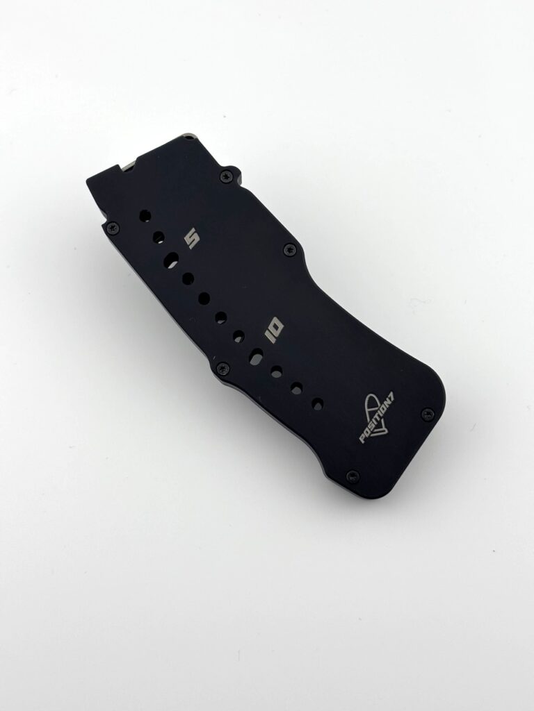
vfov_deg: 36.8
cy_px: 356
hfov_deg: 28.0
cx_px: 267
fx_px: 1070
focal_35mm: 52
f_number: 1.6
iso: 32
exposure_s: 1/1912
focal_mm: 5.96
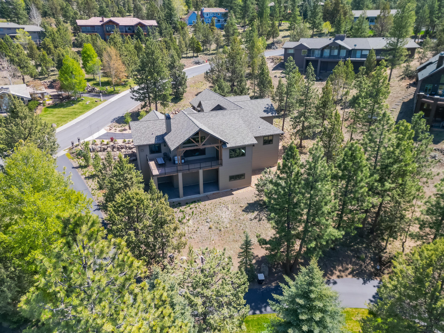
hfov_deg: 71.6
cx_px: 222
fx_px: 308
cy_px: 166
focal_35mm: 24
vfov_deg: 56.8
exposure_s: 1/125
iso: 130
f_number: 1.7
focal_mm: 6.72
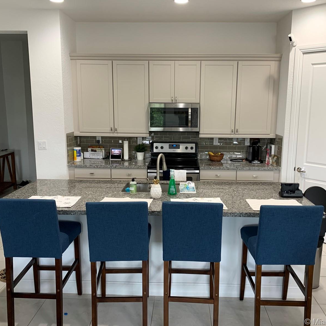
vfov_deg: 52.5
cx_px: 174
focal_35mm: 31
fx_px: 330
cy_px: 162
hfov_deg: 52.5
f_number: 1.8
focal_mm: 4.25
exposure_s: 1/60
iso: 160
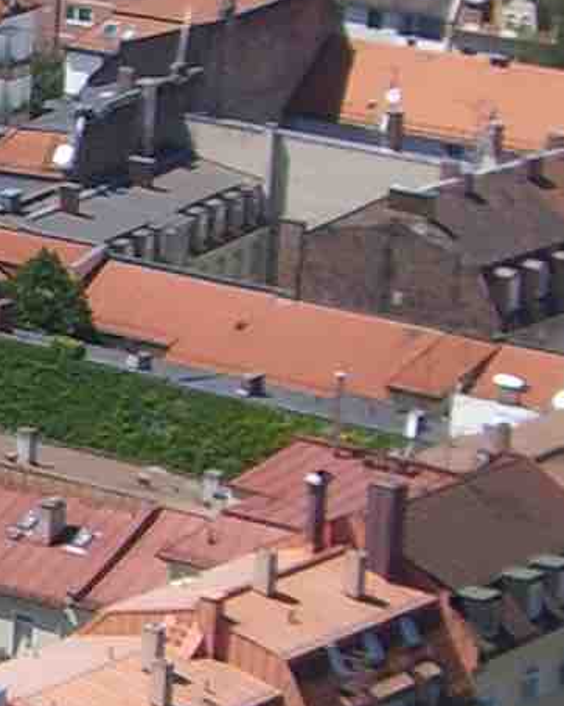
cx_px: -803
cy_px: 423
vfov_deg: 8.4
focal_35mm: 230
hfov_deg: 6.4
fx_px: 4801
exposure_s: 1/500
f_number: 4.3
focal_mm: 6.2
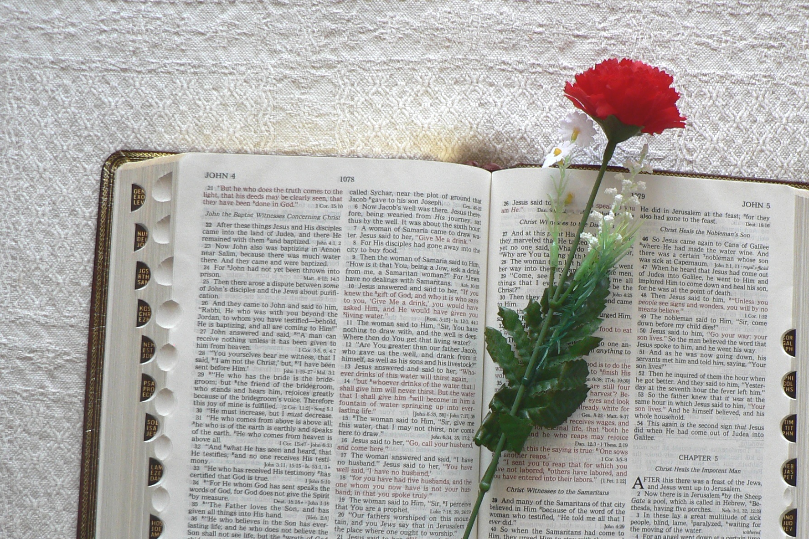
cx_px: 457
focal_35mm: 54
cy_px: 370
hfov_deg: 36.8
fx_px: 1213
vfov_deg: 24.9
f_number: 2.8
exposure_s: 1/100
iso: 80
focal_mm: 6
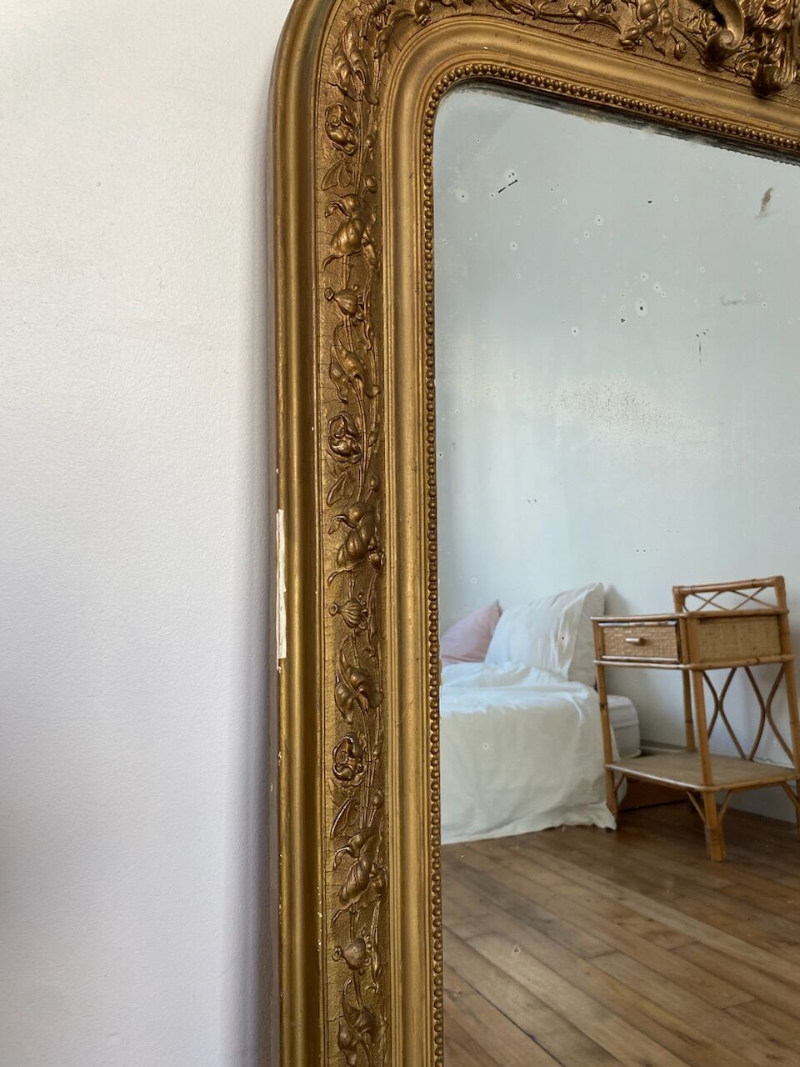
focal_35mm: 26
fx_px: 801
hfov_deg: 53.1
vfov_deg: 67.3
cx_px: 400
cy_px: 534
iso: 64
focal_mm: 4.25
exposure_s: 1/122
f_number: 1.8
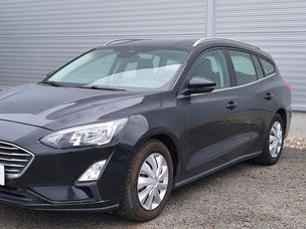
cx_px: 119
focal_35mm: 54
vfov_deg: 27.0
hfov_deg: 35.4
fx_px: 477
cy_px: 137
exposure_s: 1/533
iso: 50
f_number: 1.6
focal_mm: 6.57
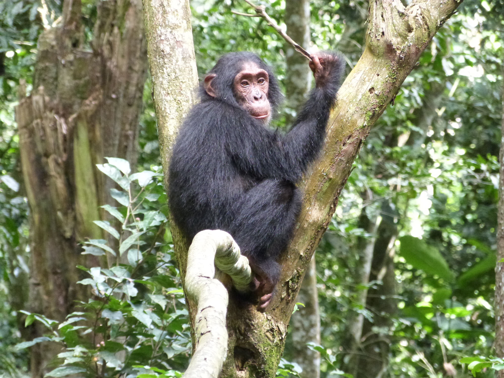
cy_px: 189
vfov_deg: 3.5
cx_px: 252
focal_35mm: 431
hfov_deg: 4.6
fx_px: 6275
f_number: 4.3
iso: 800
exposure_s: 1/100
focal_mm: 77.6
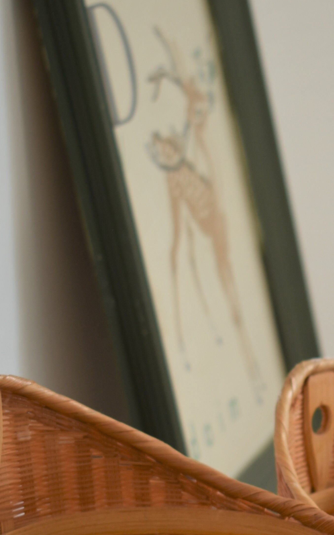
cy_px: 448
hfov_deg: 9.1
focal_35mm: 143
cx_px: 330
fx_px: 2083
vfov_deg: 14.5
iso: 125
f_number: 4.5
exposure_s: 1/50
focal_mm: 34
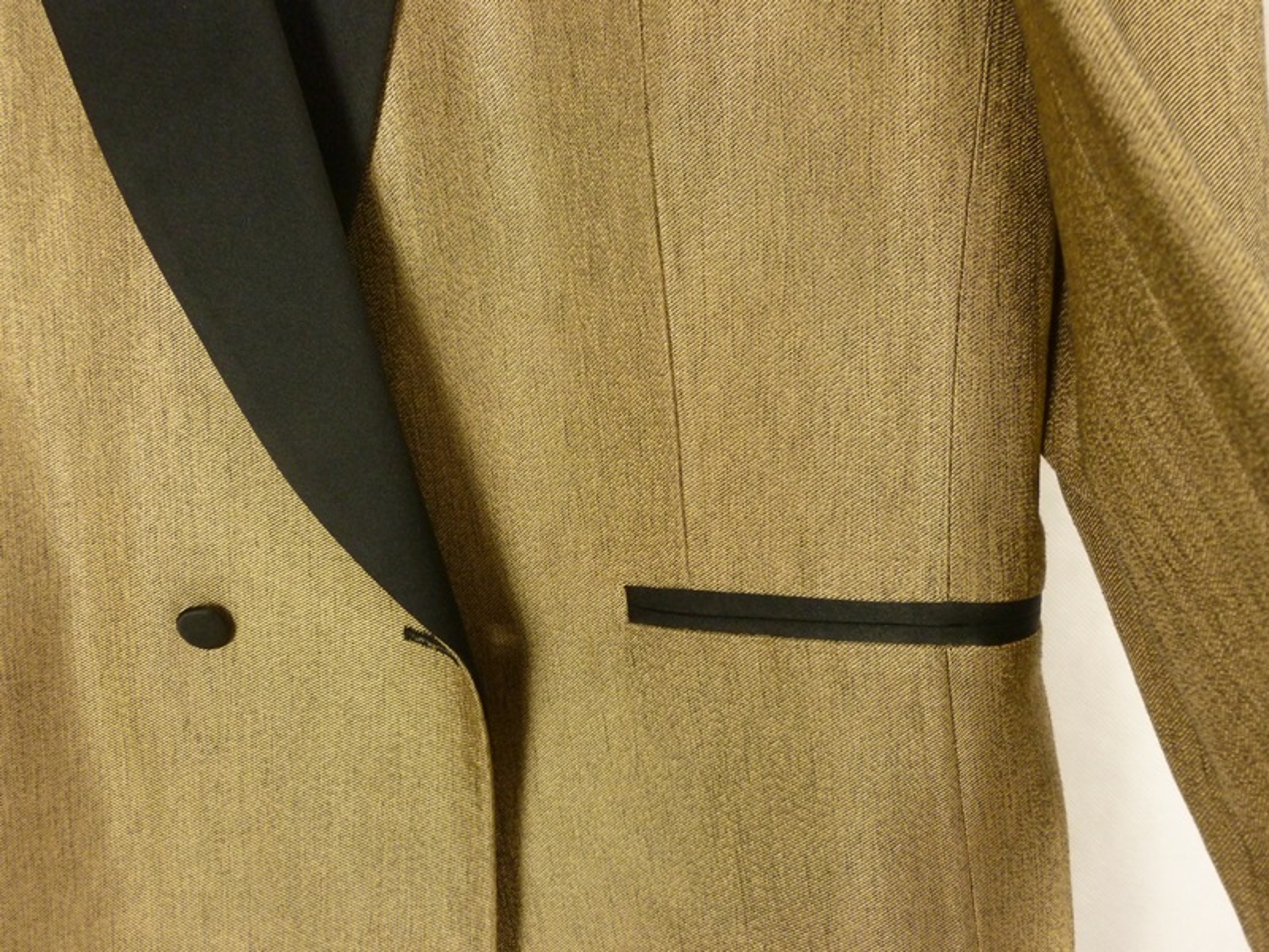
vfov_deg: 46.8
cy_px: 476
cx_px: 634
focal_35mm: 30
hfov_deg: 60.0
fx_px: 1100
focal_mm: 5.4
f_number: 3.4
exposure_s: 1/100
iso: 400
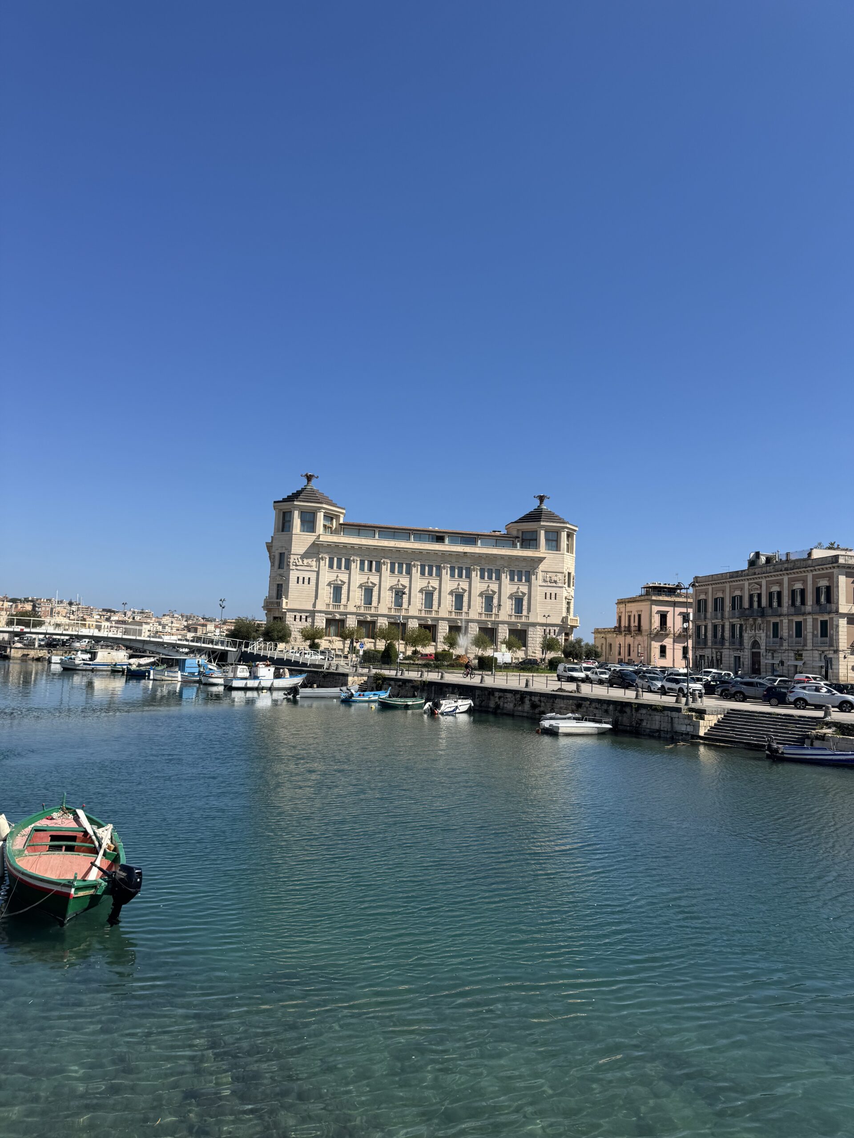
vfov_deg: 71.6
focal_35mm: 24
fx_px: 789
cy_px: 569
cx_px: 427
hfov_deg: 56.8
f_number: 1.78
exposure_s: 1/5814
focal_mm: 6.76
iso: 80
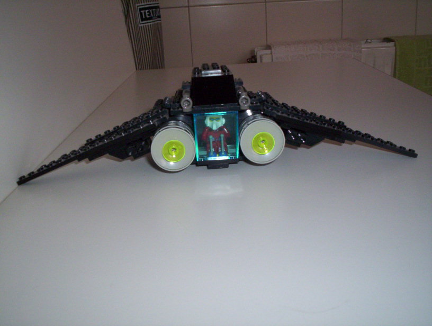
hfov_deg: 48.9
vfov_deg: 37.9
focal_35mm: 38
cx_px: 216
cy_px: 163
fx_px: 475
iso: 140
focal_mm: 4.99
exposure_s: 1/60
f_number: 4.5
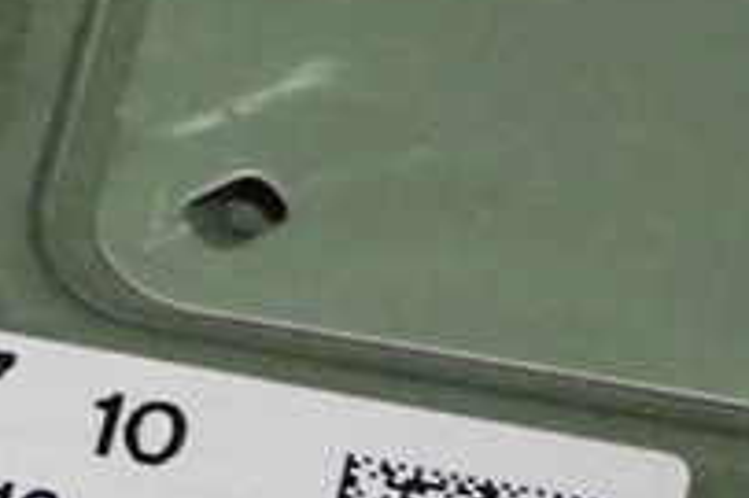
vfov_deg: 5.4
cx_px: -166
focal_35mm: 252
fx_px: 5239
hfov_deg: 8.1
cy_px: 362
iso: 800
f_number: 4.3
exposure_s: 1/50
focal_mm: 14.62
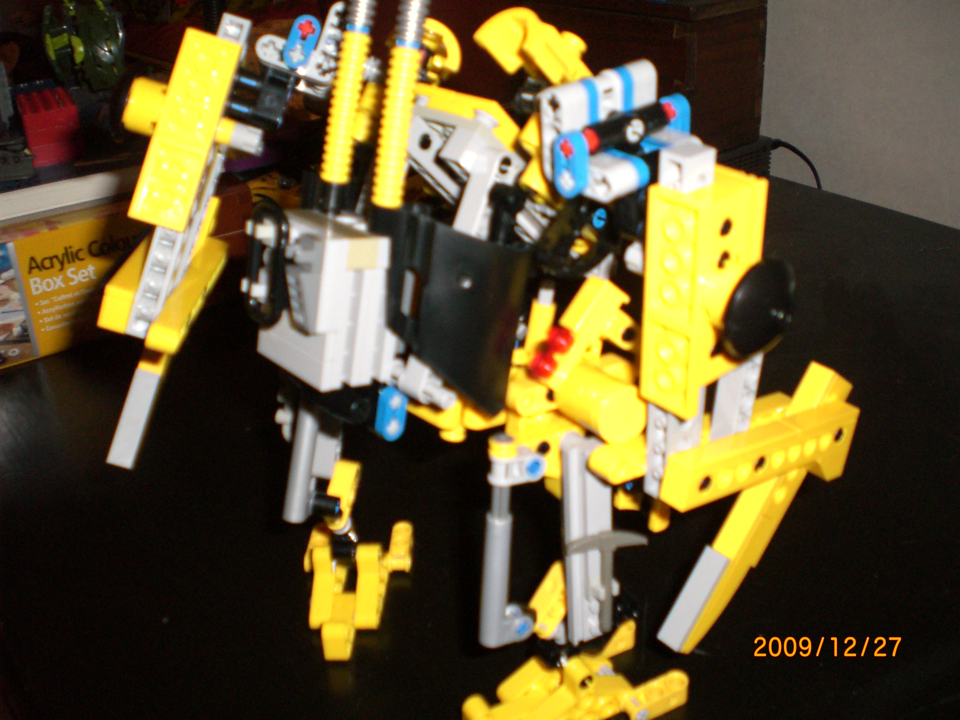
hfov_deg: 49.0
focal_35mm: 38
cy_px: 360
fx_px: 1054
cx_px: 480
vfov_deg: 37.7
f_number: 3.1
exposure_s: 1/60
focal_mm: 6.3
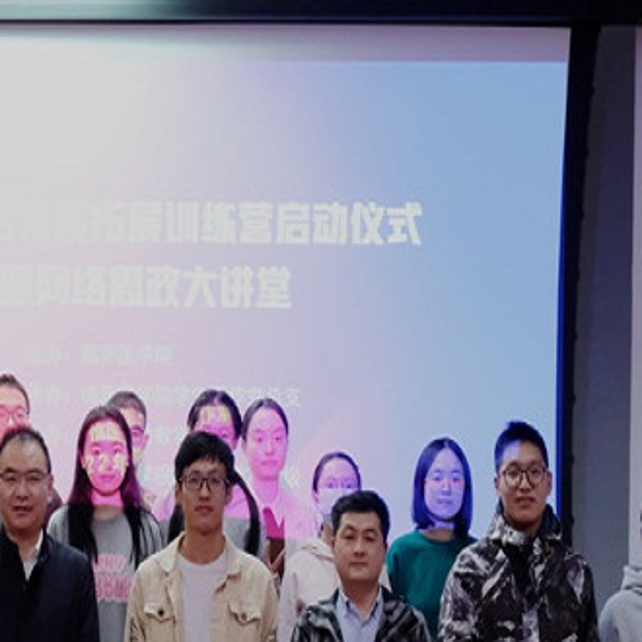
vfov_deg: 17.6
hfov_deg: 17.1
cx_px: -27
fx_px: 2077
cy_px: 357
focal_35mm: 99
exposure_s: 1/30
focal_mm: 32.3
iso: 3200
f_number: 4.9
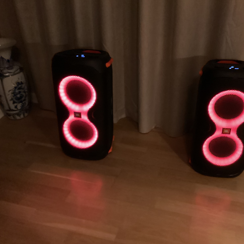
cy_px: 123
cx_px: 145
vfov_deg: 44.9
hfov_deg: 44.7
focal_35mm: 37
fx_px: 295
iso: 800
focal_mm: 3.3
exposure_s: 1/15
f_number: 2.4
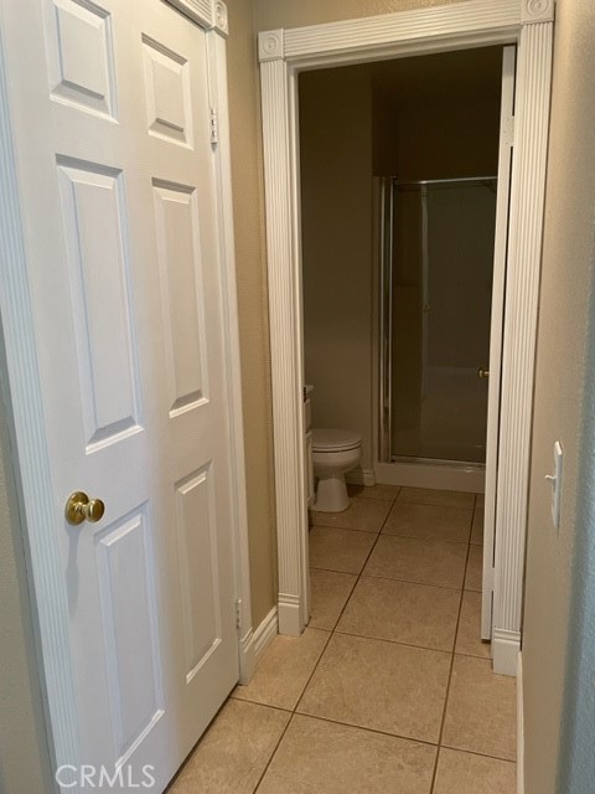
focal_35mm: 26
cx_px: 298
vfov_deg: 67.3
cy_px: 397
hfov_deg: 53.1
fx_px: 596
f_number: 1.6
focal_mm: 4.2
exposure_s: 1/60
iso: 160
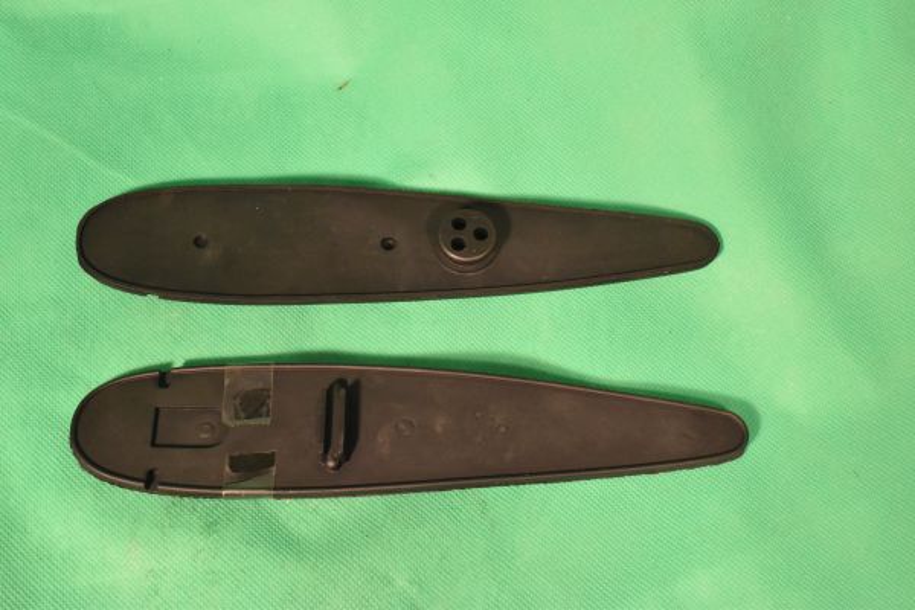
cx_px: 458
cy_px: 305
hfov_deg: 41.1
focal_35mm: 48
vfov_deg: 28.1
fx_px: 1220
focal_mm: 32
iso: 2500
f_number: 20
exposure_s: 1/50
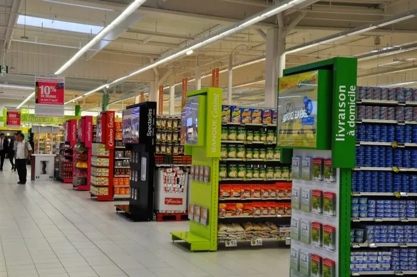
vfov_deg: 25.7
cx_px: 208
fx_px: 607
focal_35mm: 52
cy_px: 138
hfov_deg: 37.9
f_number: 18
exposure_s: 1/15
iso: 800
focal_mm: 35
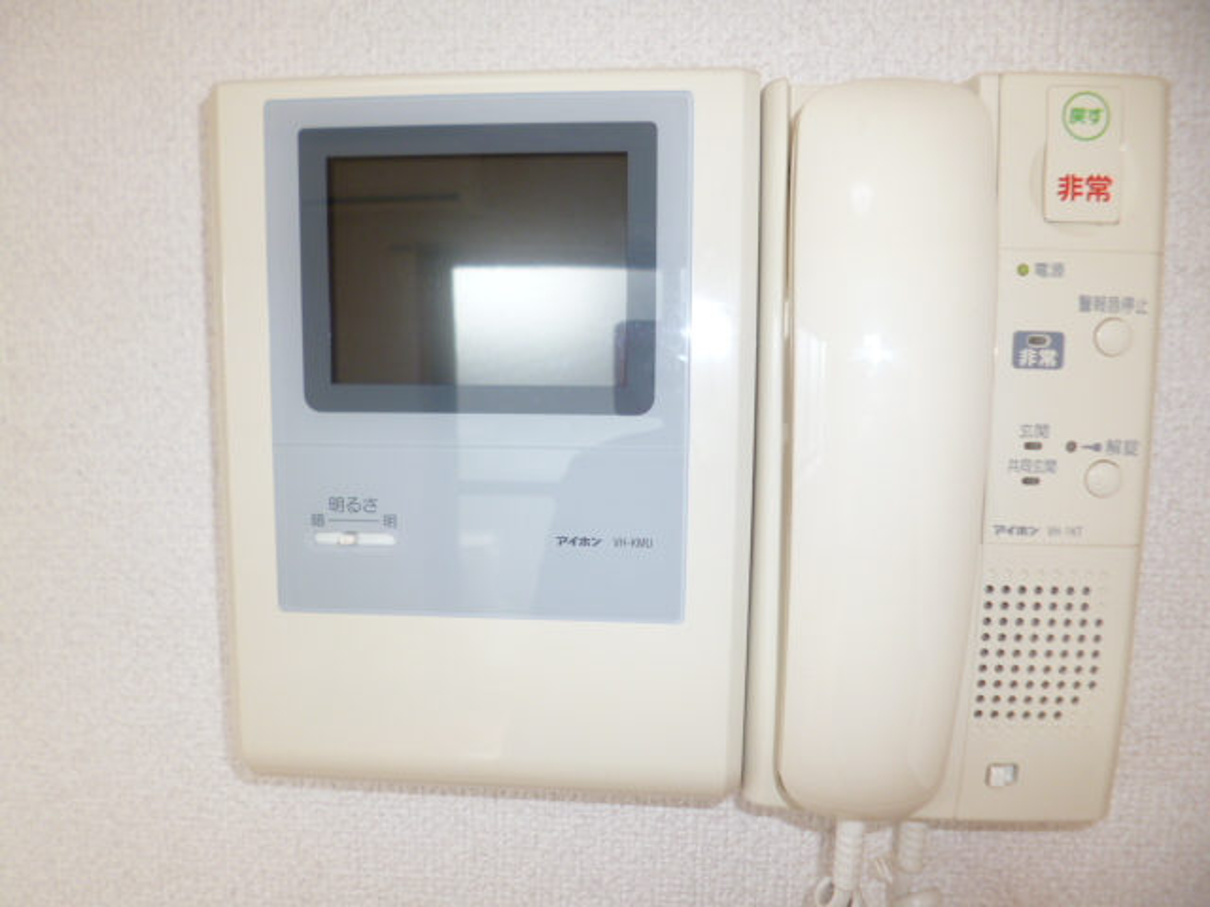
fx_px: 839
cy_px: 454
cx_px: 605
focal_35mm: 24
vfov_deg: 56.8
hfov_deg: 71.6
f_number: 2.5
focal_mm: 4.3
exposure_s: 1/60
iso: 100
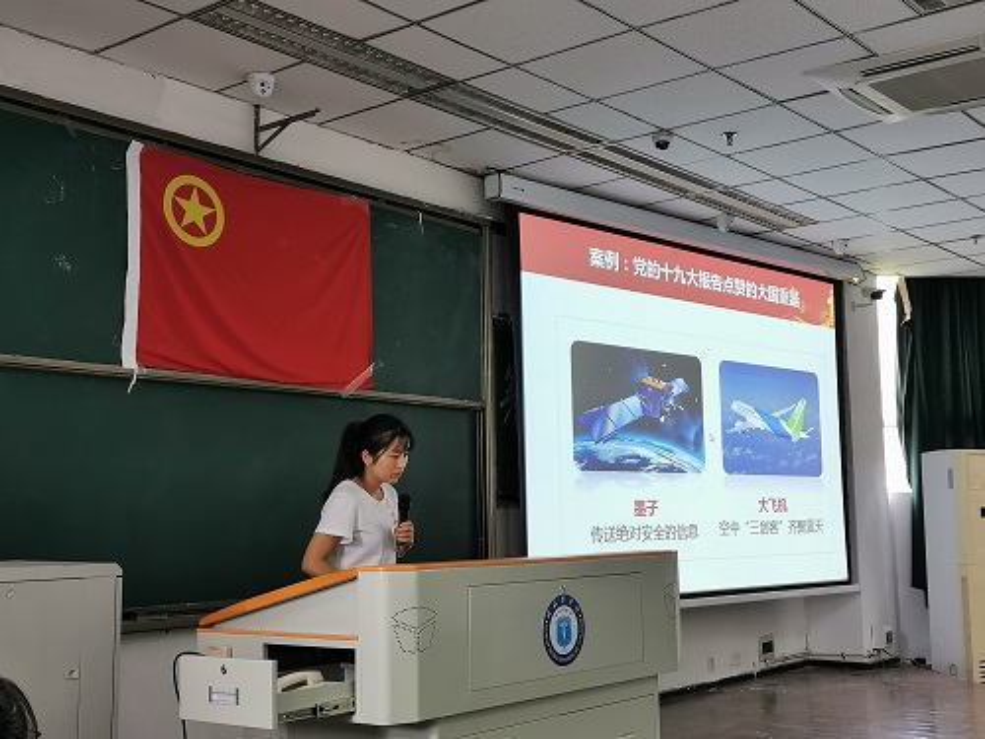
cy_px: 370
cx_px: 492
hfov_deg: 42.1
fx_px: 1280
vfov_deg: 32.2
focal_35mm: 45
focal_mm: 5.58
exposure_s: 1/100
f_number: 1.8
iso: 160
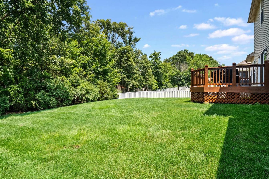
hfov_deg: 86.9
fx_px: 142
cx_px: 135
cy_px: 90
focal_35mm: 19
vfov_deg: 64.6
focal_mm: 8
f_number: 8
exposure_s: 1/250
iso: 400
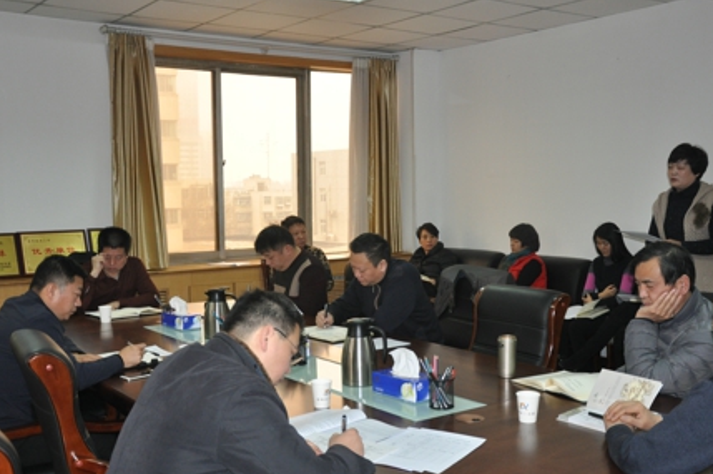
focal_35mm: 42
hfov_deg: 46.4
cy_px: 263
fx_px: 831
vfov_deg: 31.8
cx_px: 362
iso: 800
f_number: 3.8
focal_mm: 24
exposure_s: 1/60
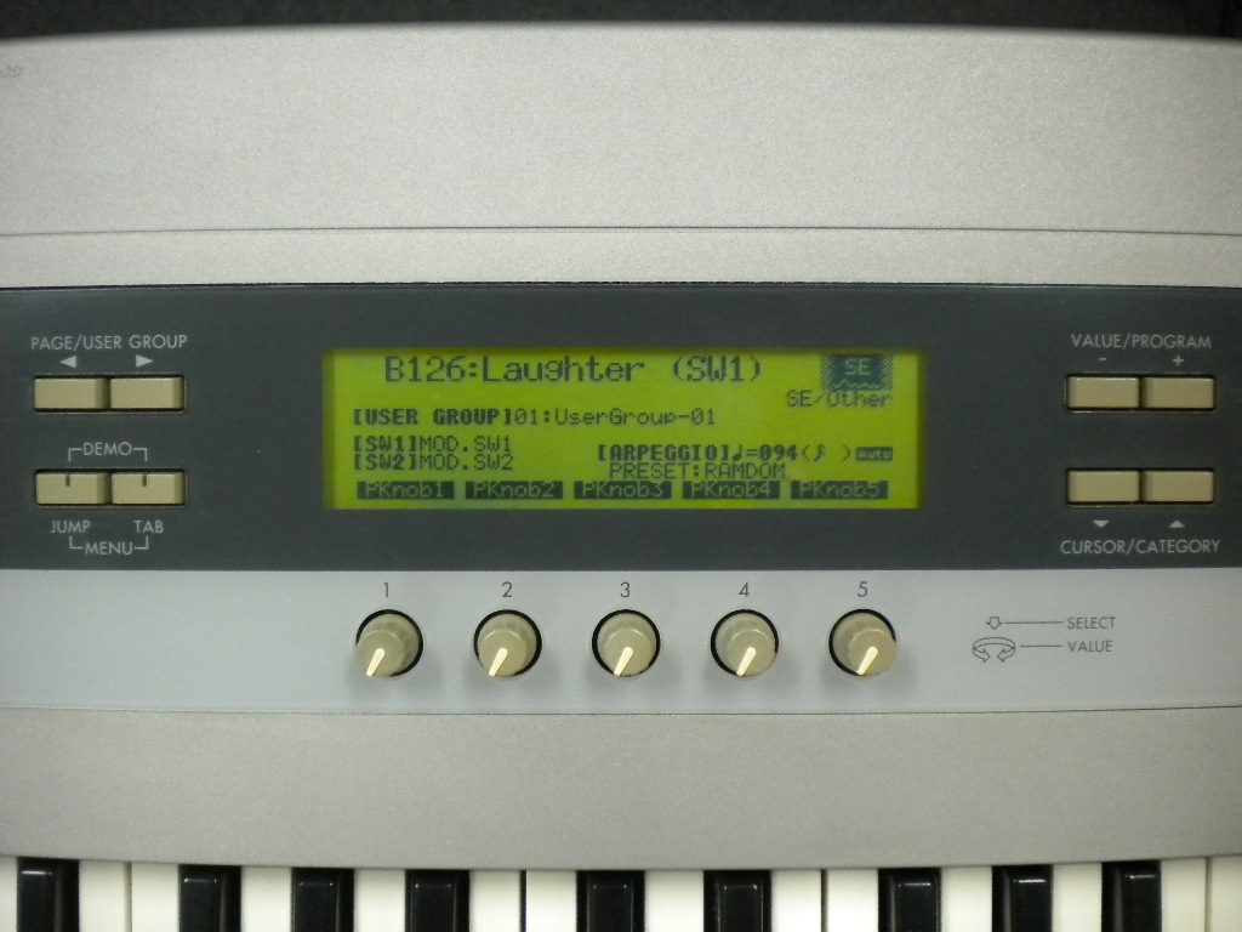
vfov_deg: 40.7
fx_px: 1256
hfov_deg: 52.6
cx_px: 621
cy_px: 466
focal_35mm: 35
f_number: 3.1
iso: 400
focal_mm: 6.3
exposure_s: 1/21.2
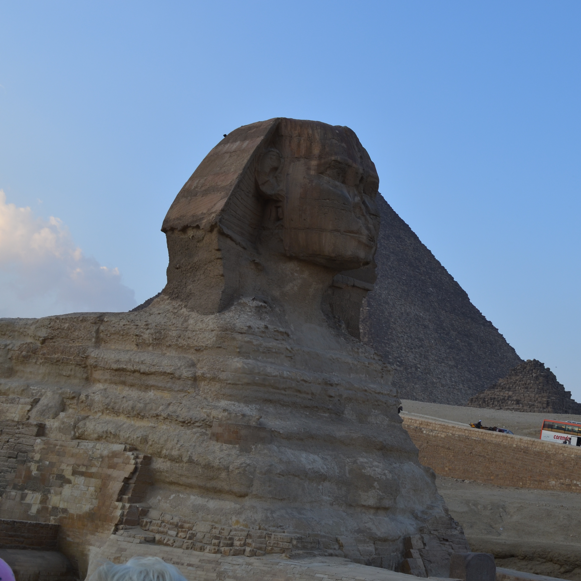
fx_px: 1196
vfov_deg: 27.3
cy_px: 284
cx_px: 420
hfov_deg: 27.0
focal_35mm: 63
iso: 200
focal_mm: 32
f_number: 11
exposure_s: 1/125
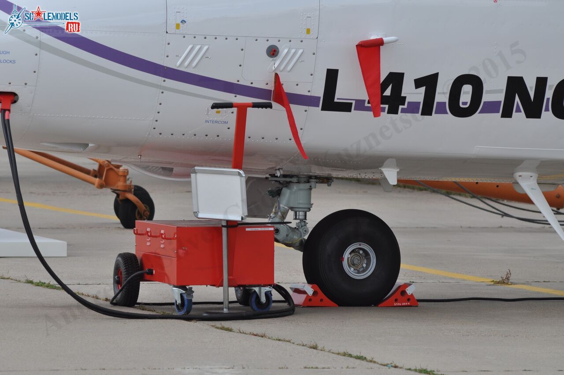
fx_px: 4929
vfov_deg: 4.4
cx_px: 282
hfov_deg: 6.5
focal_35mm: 315
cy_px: 188
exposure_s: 1/320
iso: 200
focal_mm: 210
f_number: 8
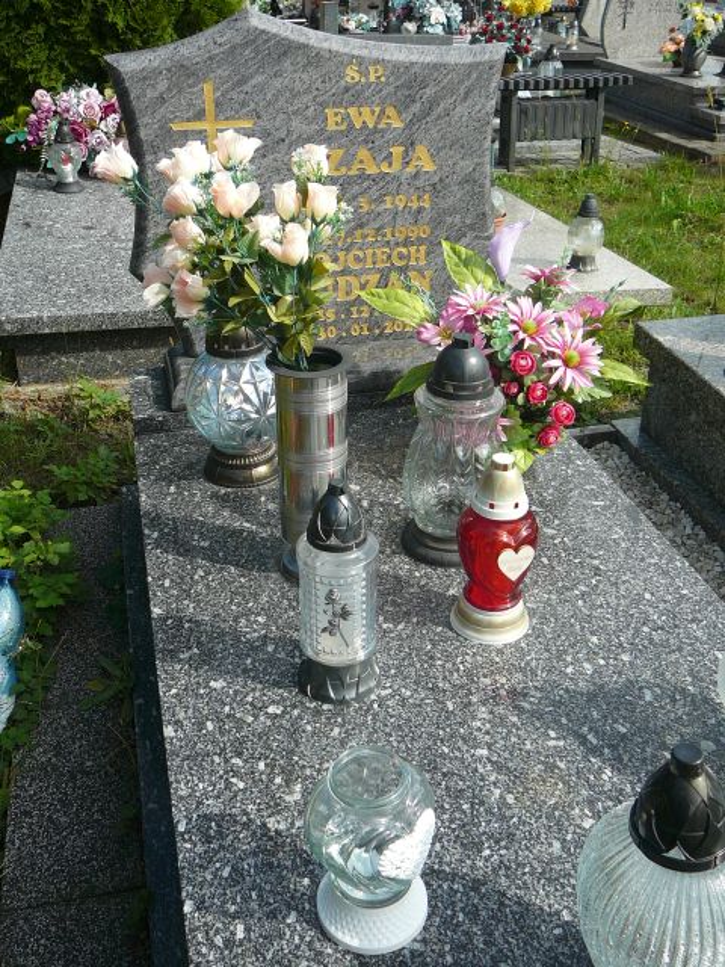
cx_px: 362
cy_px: 484
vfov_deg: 52.6
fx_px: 977
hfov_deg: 40.7
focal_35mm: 35
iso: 80
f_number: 2.8
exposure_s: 1/800
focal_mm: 5.2
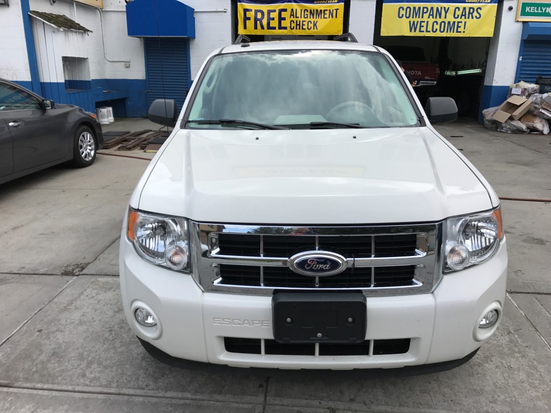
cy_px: 206
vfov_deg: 49.7
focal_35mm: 28
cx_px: 276
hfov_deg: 63.4
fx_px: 446
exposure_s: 1/2283
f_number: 1.8
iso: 20
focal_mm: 3.99
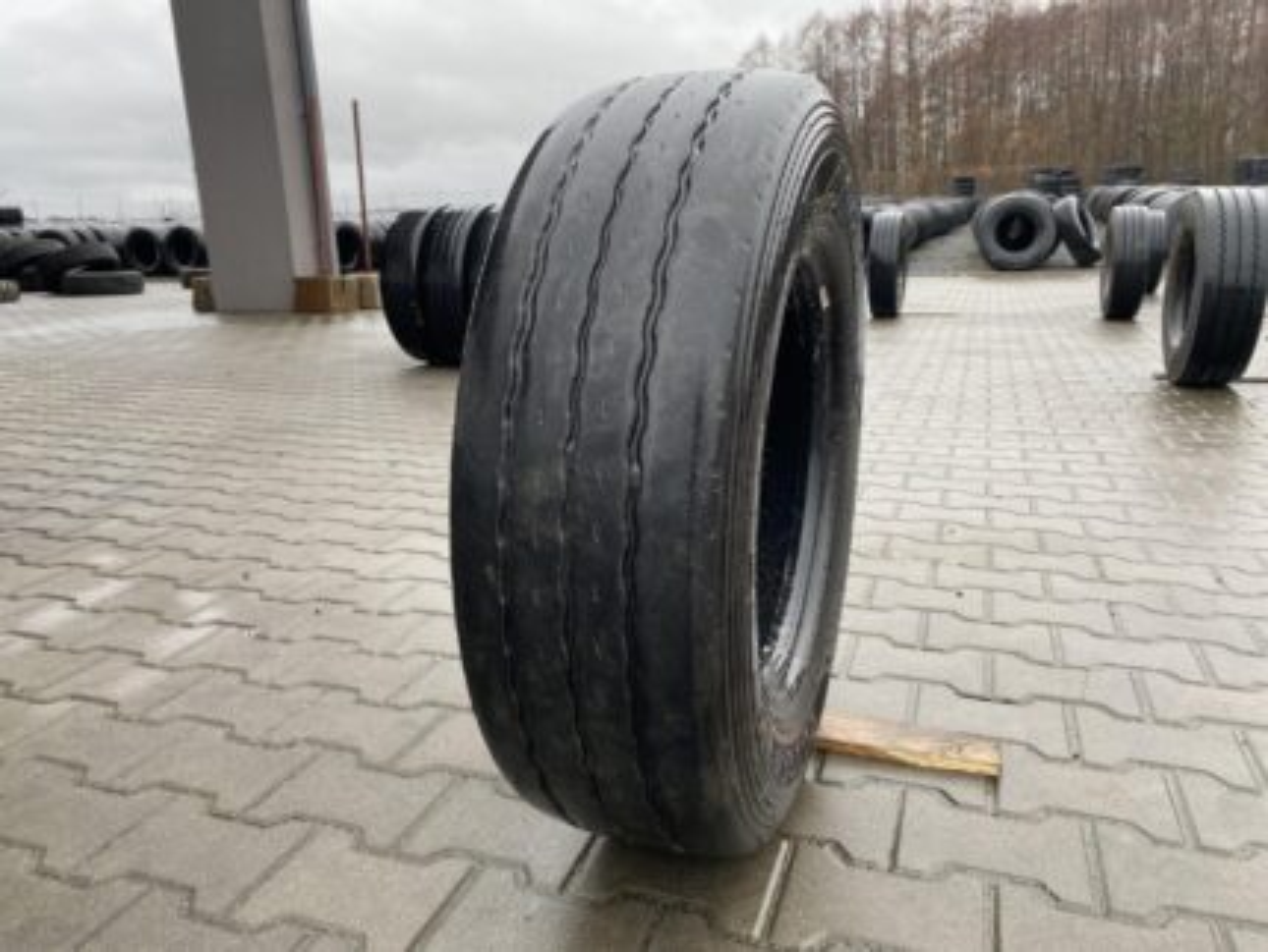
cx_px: 634
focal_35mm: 26
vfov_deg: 53.1
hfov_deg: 67.3
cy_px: 476
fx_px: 953
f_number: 1.8
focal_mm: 4.25
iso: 40
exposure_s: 1/122
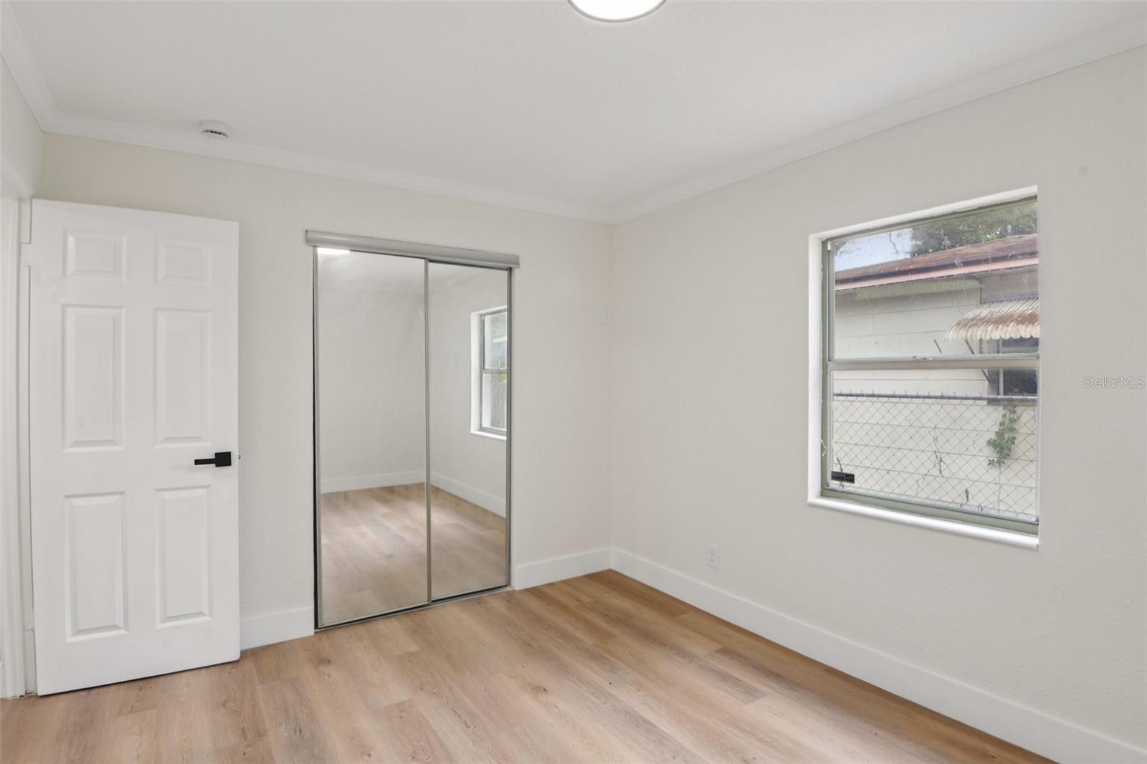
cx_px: 574
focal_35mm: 16
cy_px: 382
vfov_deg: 73.7
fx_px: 510
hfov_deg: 96.7
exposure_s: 1/100
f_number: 8
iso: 400
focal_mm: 16
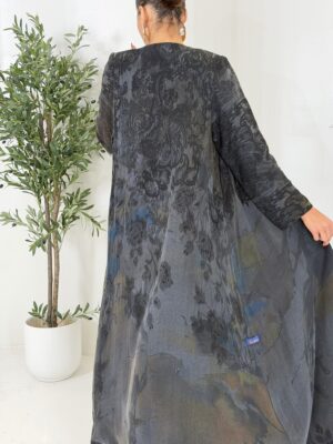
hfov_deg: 30.3
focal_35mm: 48
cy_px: 222
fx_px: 616
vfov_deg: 39.7
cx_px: 166
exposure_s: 1/121
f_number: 1.78
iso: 50
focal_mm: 6.76
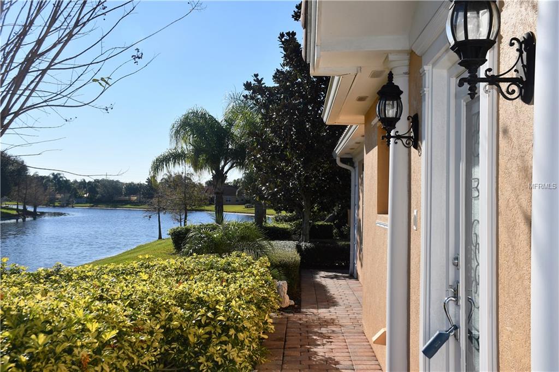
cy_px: 186
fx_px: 621
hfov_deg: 48.5
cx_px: 280
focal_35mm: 40
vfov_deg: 33.4
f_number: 11
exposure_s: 1/250
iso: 100
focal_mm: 27
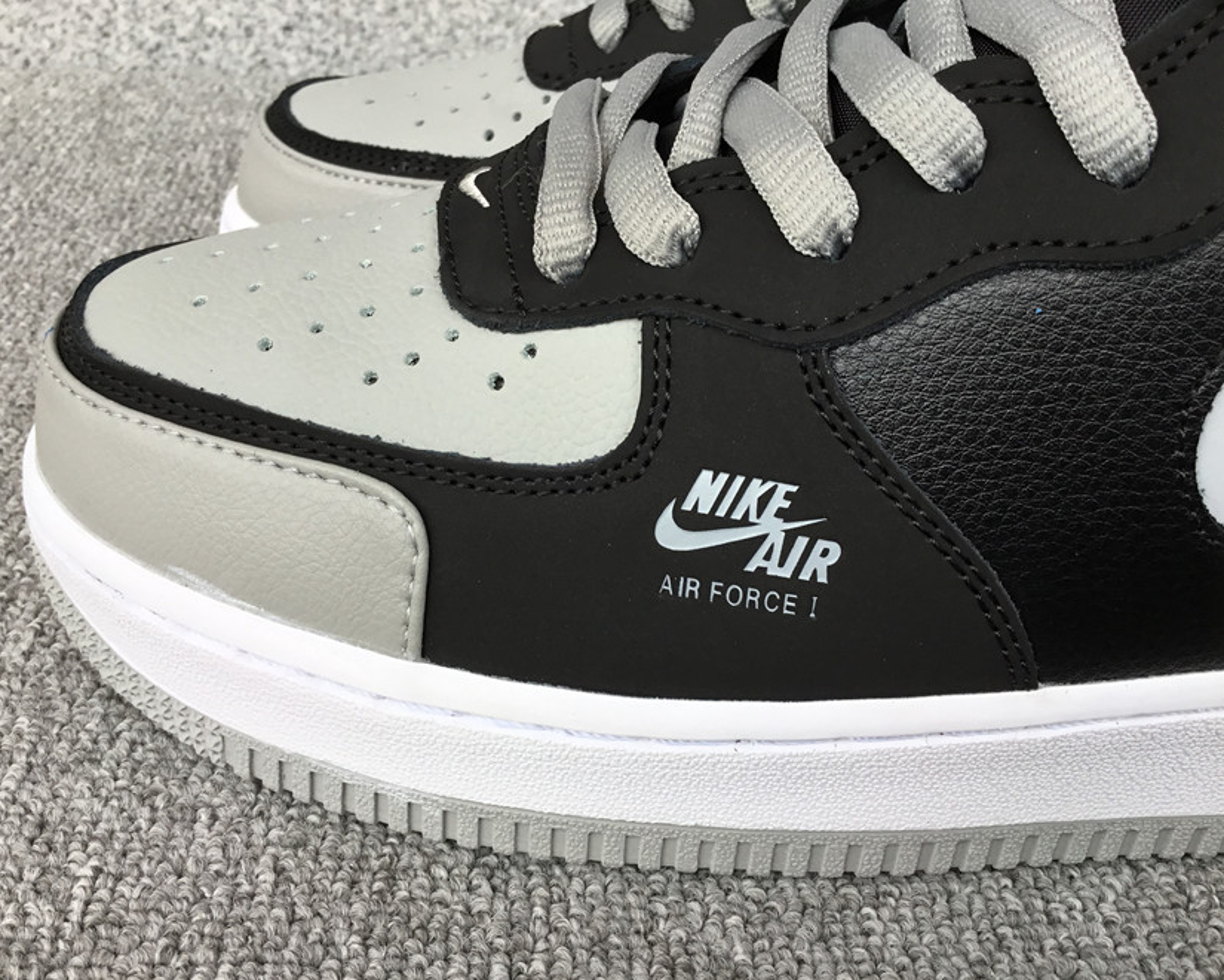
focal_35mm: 33
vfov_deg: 44.5
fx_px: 1195
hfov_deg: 54.2
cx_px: 617
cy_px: 485
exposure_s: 1/100
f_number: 2.4
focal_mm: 3.3
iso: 32
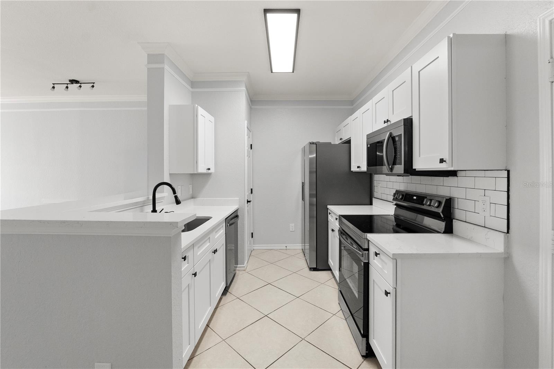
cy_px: 184
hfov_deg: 104.3
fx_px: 215
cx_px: 277
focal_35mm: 14
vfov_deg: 81.2
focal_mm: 14
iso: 4000
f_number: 8
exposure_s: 1/80
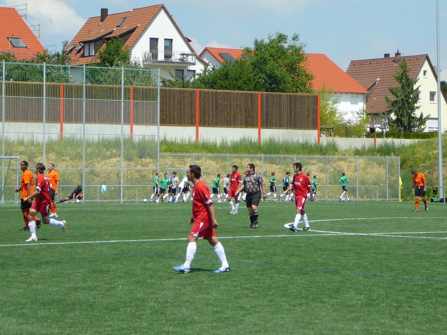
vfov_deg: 12.6
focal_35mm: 118
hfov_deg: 16.7
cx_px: 224
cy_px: 168
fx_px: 1524
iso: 80
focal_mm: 17.6
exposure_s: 1/800
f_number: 3.9
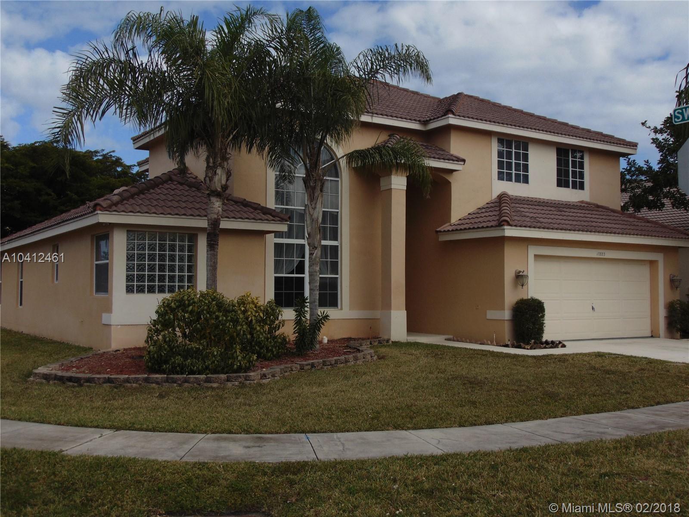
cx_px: 344
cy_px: 258
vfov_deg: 36.8
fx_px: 776
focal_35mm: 39
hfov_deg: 47.9
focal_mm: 6.9
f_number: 8.5
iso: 80
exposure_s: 1/320
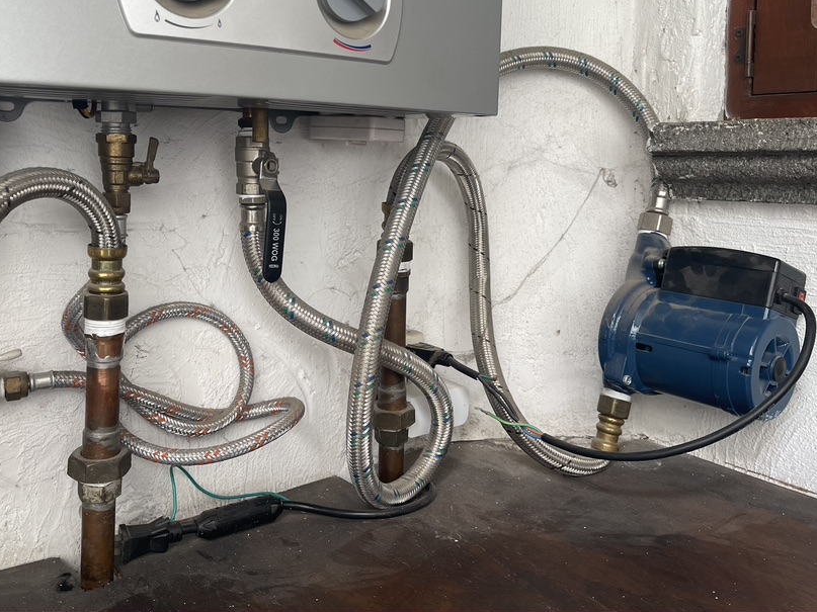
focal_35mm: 33
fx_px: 779
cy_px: 225
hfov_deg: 55.3
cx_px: 382
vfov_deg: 42.6
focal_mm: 5.1
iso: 80
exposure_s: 1/121
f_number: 1.6
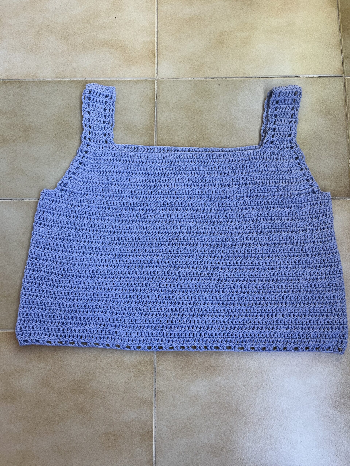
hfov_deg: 53.1
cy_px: 233
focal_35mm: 26
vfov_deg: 67.3
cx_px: 175
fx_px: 351
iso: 64
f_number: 1.6
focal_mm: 5.1
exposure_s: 1/122
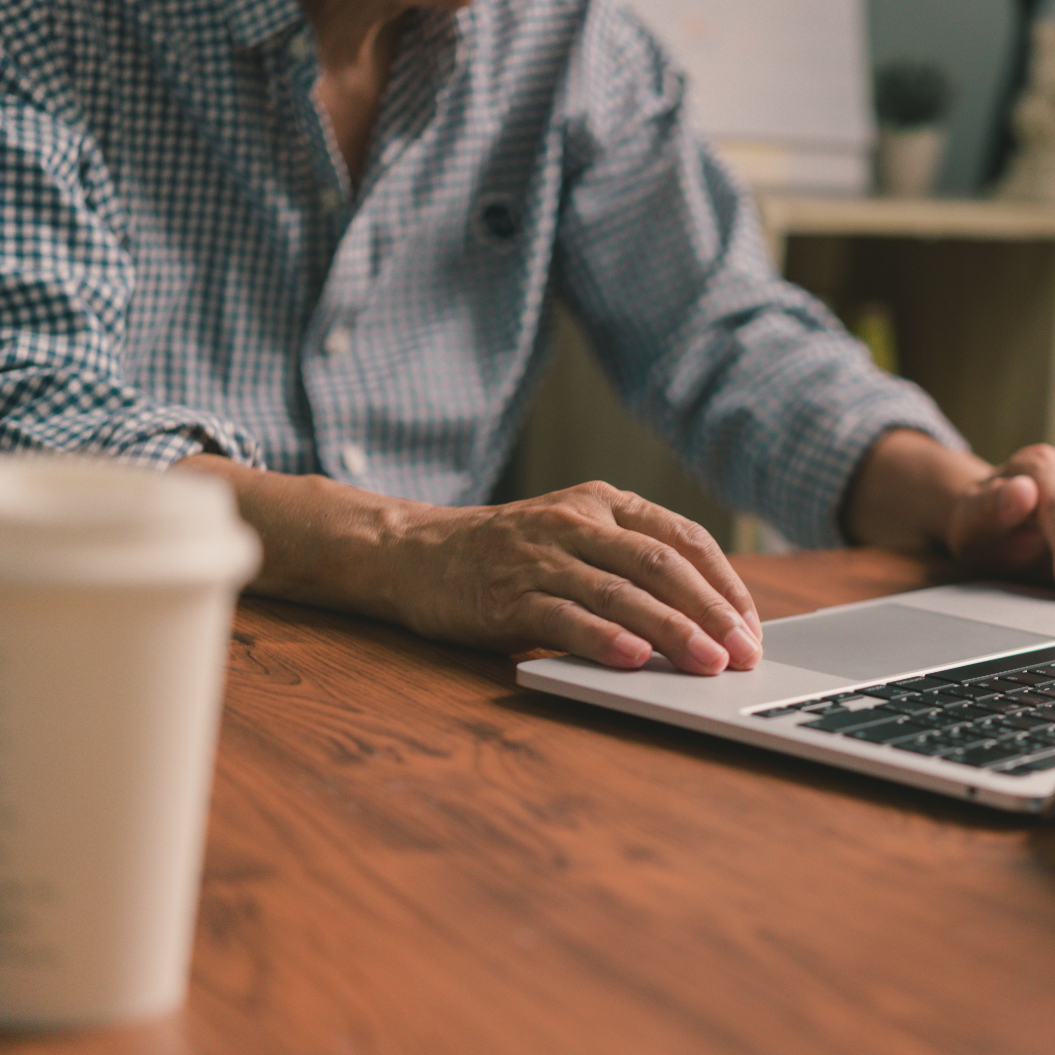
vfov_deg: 22.5
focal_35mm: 77
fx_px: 2655
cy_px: 525
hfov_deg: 22.3
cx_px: 768
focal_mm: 60
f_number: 2.8
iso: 250
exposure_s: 1/100
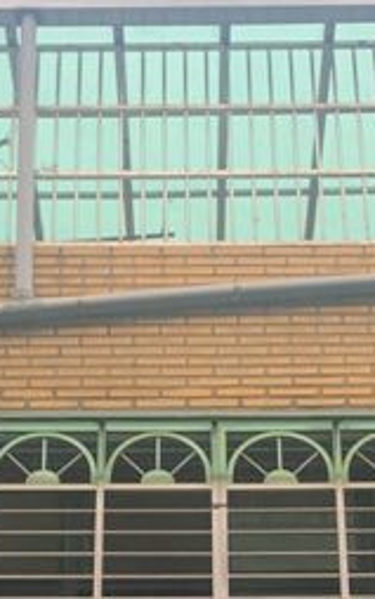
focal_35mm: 104
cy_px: 656
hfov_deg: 12.6
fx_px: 1699
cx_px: 210
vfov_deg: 19.2
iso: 40
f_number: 1.8
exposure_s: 1/121
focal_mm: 4.25
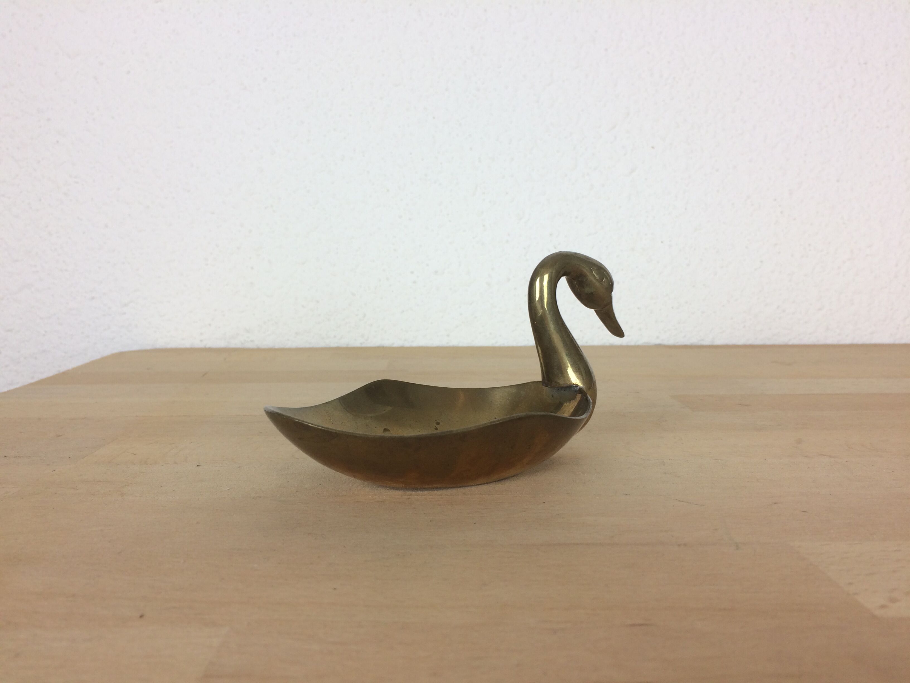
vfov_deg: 48.2
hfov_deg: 61.7
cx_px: 455
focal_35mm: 29
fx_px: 762
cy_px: 342
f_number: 2.2
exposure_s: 1/50
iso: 32
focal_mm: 4.15
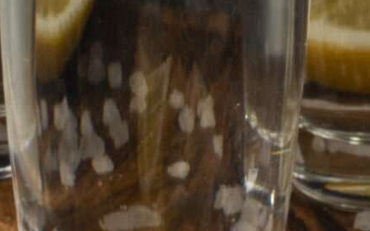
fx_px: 3207
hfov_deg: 6.6
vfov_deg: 4.1
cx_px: 363
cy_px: -207
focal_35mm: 318
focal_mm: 35
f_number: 14
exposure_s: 1/160
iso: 160
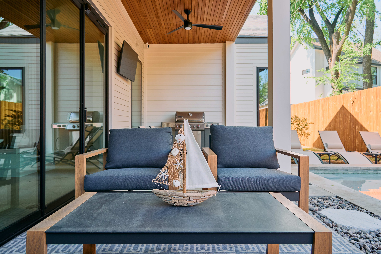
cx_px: 190
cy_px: 127
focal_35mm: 24
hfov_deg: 73.7
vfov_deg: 53.1
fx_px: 254
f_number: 5.6
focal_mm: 24
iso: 250
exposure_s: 1/125
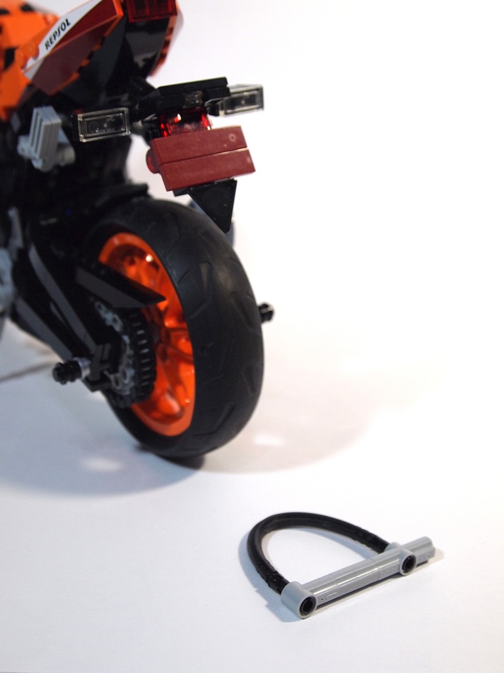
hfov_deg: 28.0
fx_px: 1009
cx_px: 252
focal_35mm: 52
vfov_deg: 36.8
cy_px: 336
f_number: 4.5
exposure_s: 1/60
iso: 640
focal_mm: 26
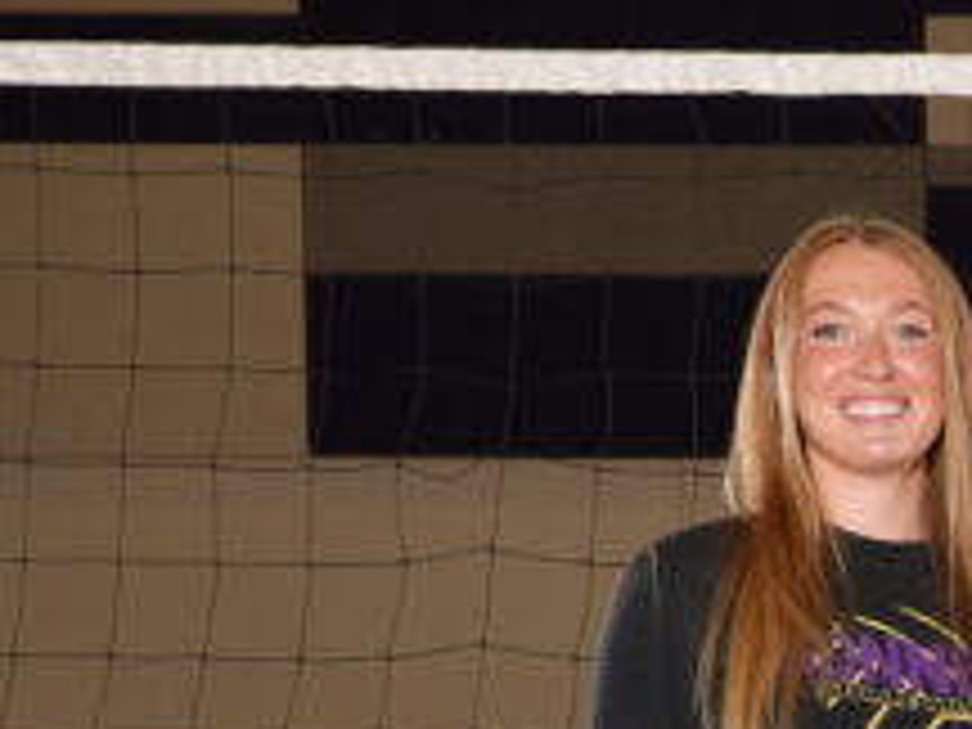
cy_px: 1388
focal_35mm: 182
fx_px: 5110
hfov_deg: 9.9
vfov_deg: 7.8
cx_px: 2088
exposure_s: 1/125
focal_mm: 40
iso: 200
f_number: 11
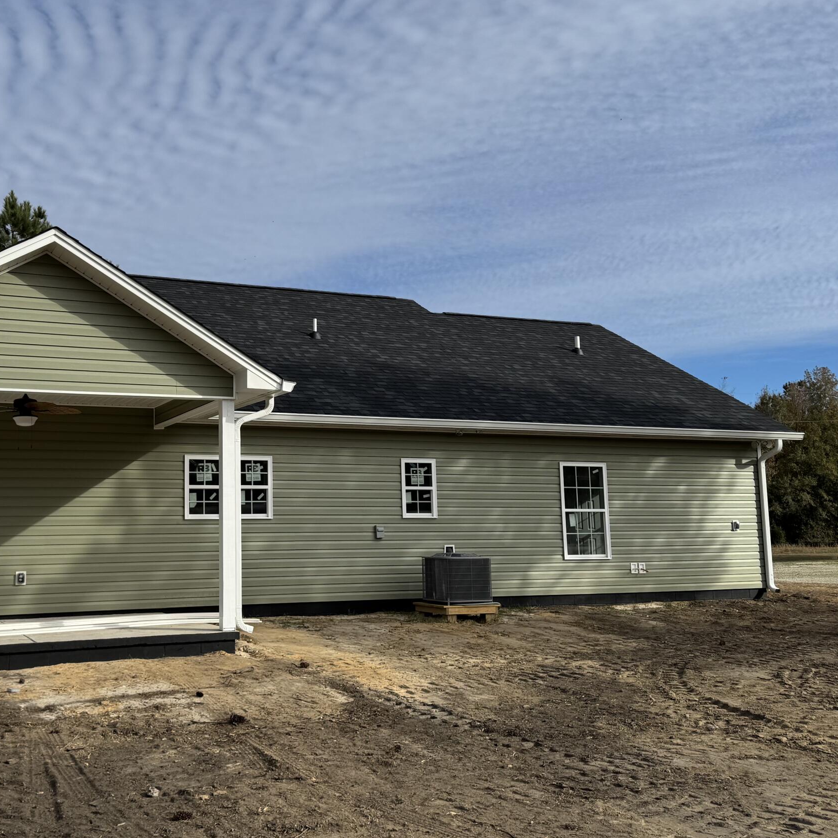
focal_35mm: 38
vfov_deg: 43.8
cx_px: 281
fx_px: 1041
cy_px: 402
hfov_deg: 43.3
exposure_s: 1/6410
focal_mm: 6.76
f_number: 1.78
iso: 80
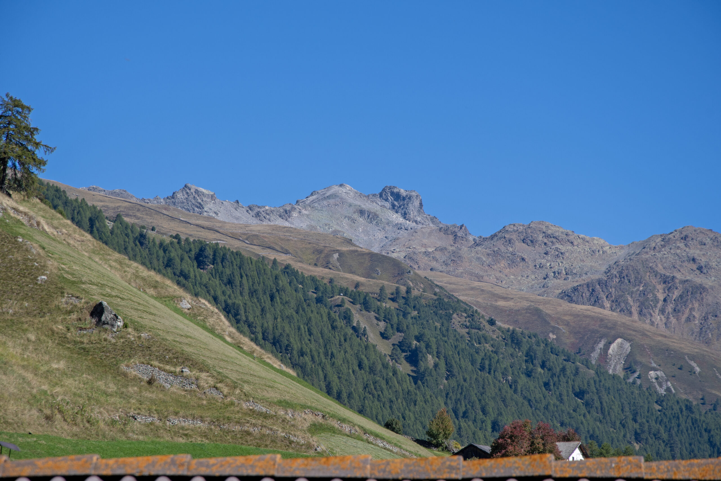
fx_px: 3144
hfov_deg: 13.1
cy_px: 240
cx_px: 360
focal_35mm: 157
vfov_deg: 8.7
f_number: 9
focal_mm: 105
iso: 100
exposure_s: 1/320
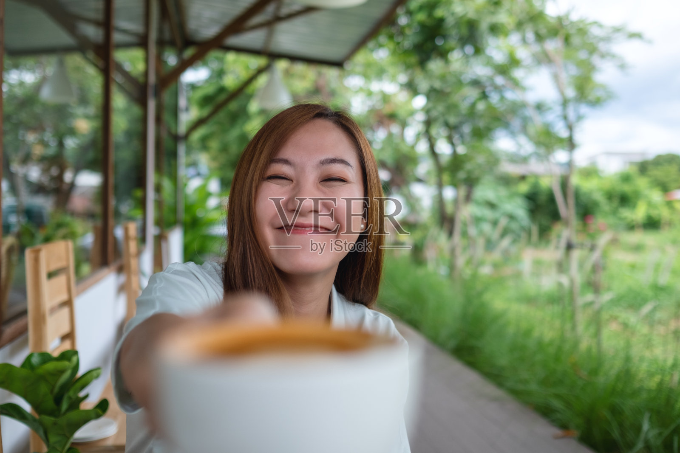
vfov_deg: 37.9
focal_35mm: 35
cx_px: 340
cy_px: 226
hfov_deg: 54.4
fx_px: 661
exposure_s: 1/2000
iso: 200
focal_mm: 23
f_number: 2
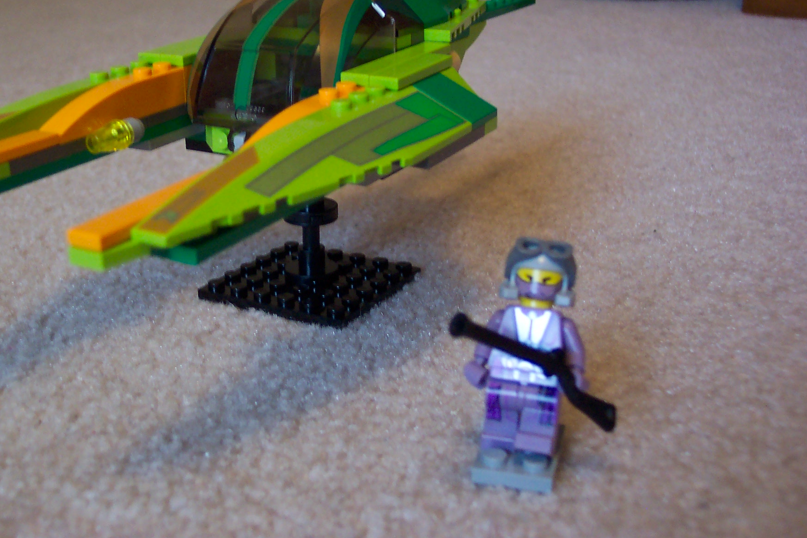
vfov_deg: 28.6
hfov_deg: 41.7
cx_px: 314
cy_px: 221
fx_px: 1054
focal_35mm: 47
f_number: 2.8
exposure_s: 1/15
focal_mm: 8
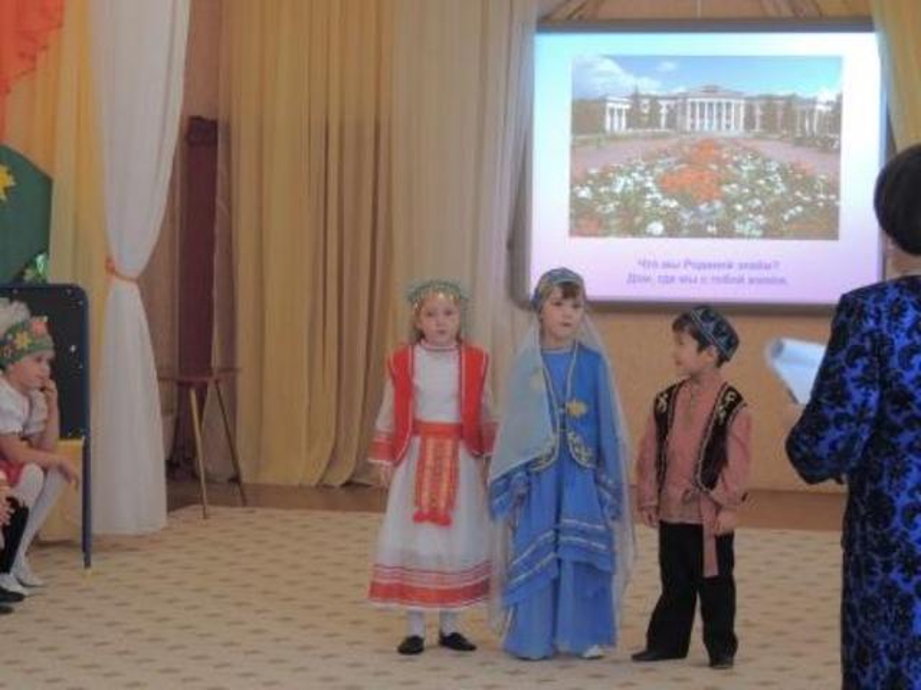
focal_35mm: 120
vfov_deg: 12.3
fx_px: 3193
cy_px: 345
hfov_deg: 16.4
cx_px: 460
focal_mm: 21.4
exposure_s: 1/25
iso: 450
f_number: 4.2
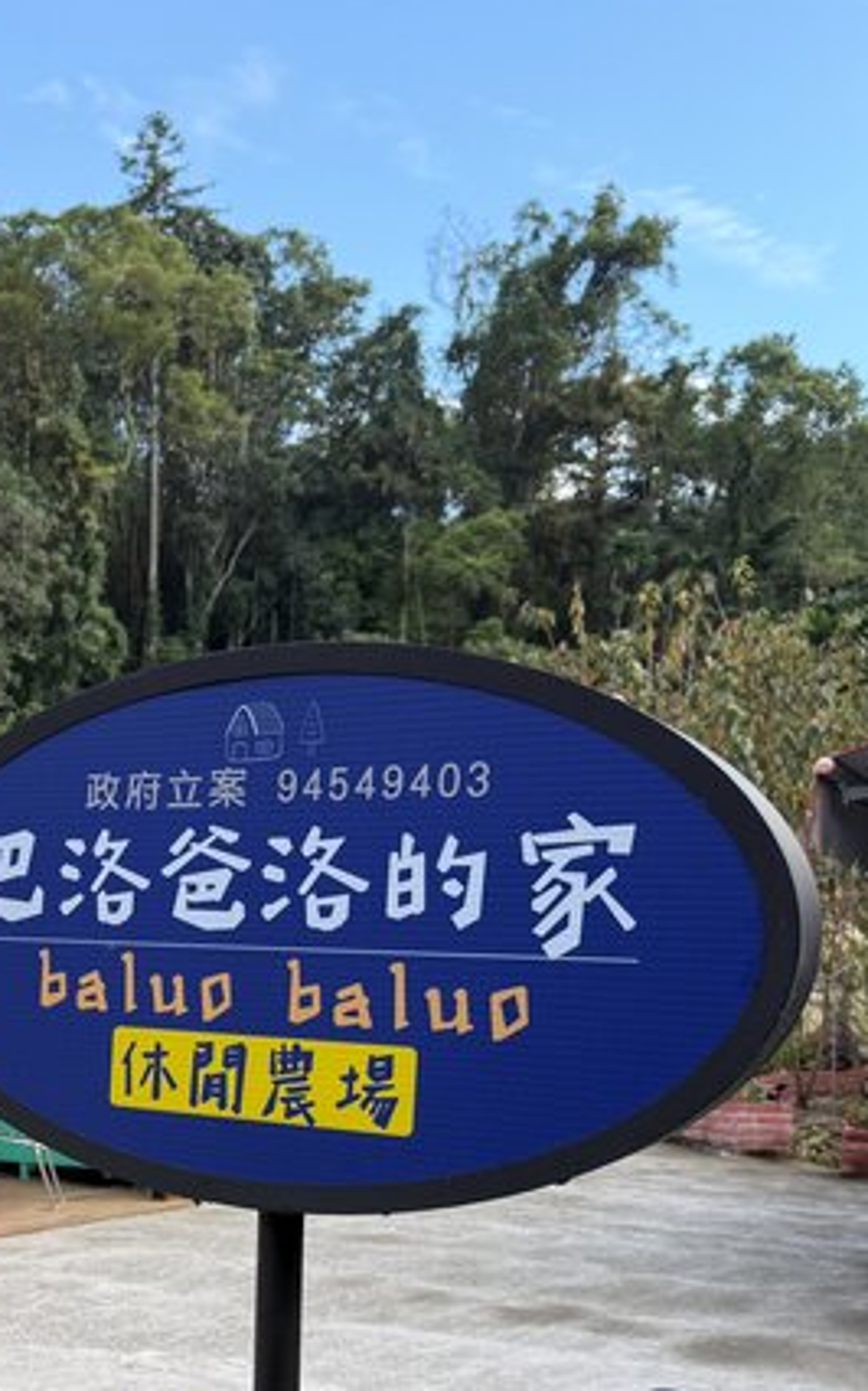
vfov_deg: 44.6
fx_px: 1629
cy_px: 1051
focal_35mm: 43
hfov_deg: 28.1
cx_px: 0
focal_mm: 6.76
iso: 100
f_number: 1.78
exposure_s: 1/535
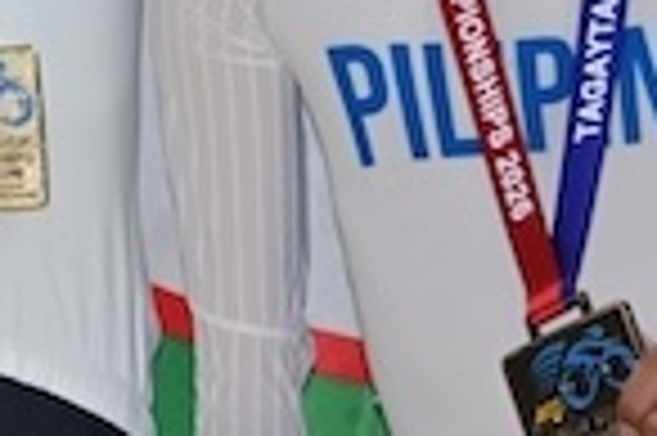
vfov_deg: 2.2
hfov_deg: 3.3
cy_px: -227
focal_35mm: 630
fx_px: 11485
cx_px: -225
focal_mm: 115
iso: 800
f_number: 7.1
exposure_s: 1/160
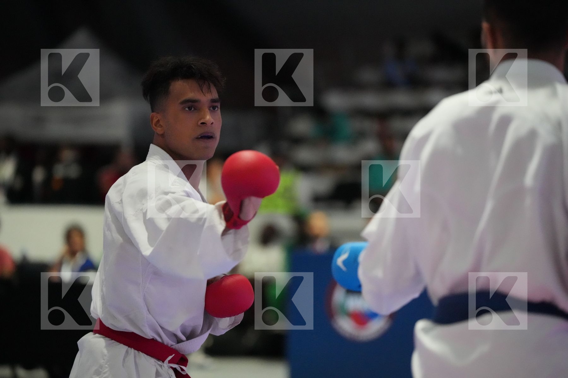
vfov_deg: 9.7
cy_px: 189
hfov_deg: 14.6
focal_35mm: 141
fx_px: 2224
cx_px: 284
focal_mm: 141
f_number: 2.8
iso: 12800
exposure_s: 1/800
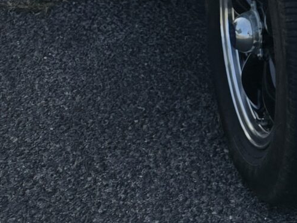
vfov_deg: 10.7
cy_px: -311
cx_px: 516
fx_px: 1021
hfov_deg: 14.7
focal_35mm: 119
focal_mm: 6.3
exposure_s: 1/1623
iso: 12
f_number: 1.7
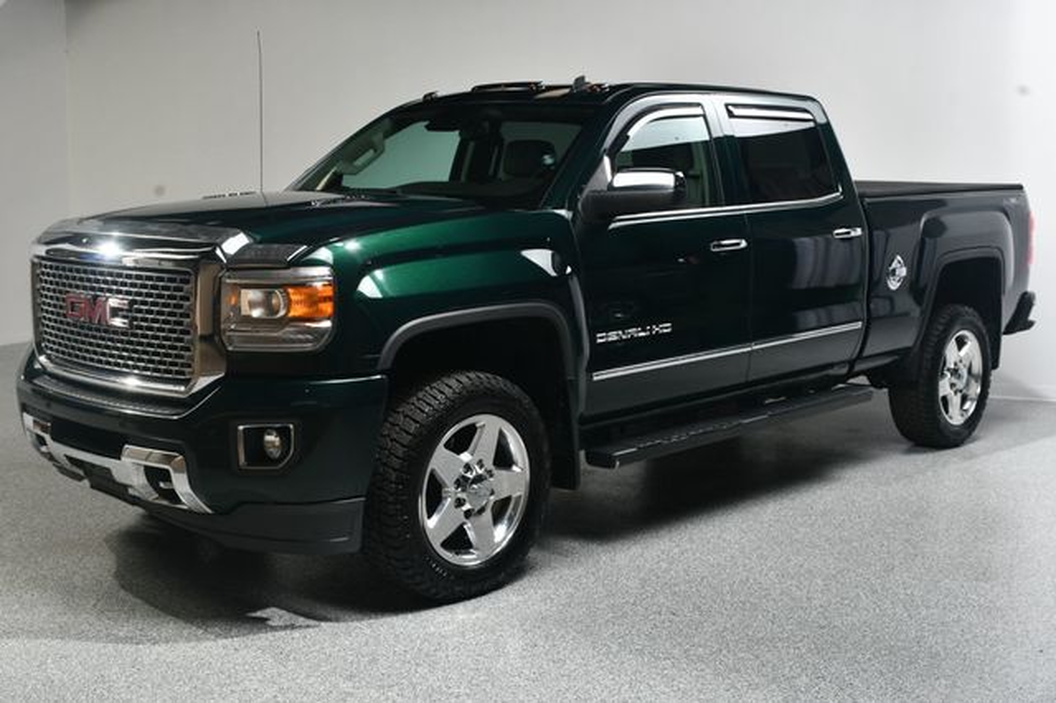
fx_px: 1319
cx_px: 528
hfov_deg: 43.6
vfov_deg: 29.8
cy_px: 352
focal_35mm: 45
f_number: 11
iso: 100
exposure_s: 1/160
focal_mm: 30
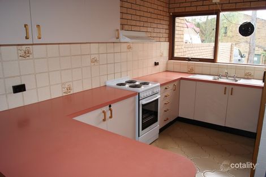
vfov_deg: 47.9
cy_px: 88
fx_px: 199
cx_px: 133
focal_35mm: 27
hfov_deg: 67.4
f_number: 5.6
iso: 400
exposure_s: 1/60
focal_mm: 18
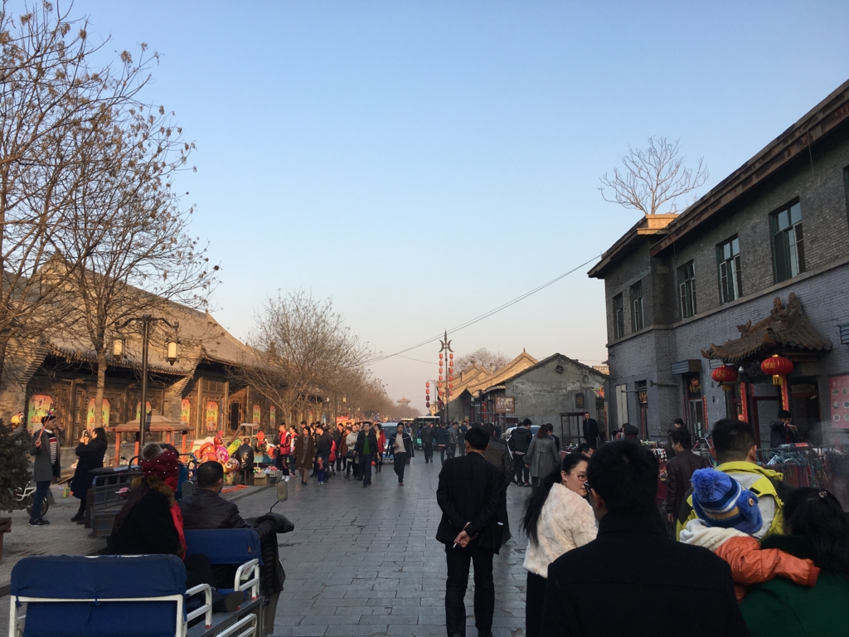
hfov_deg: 61.7
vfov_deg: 48.2
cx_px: 424
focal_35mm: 29
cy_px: 318
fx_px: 711
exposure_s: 1/516
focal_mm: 4.15
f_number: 2.2
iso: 25
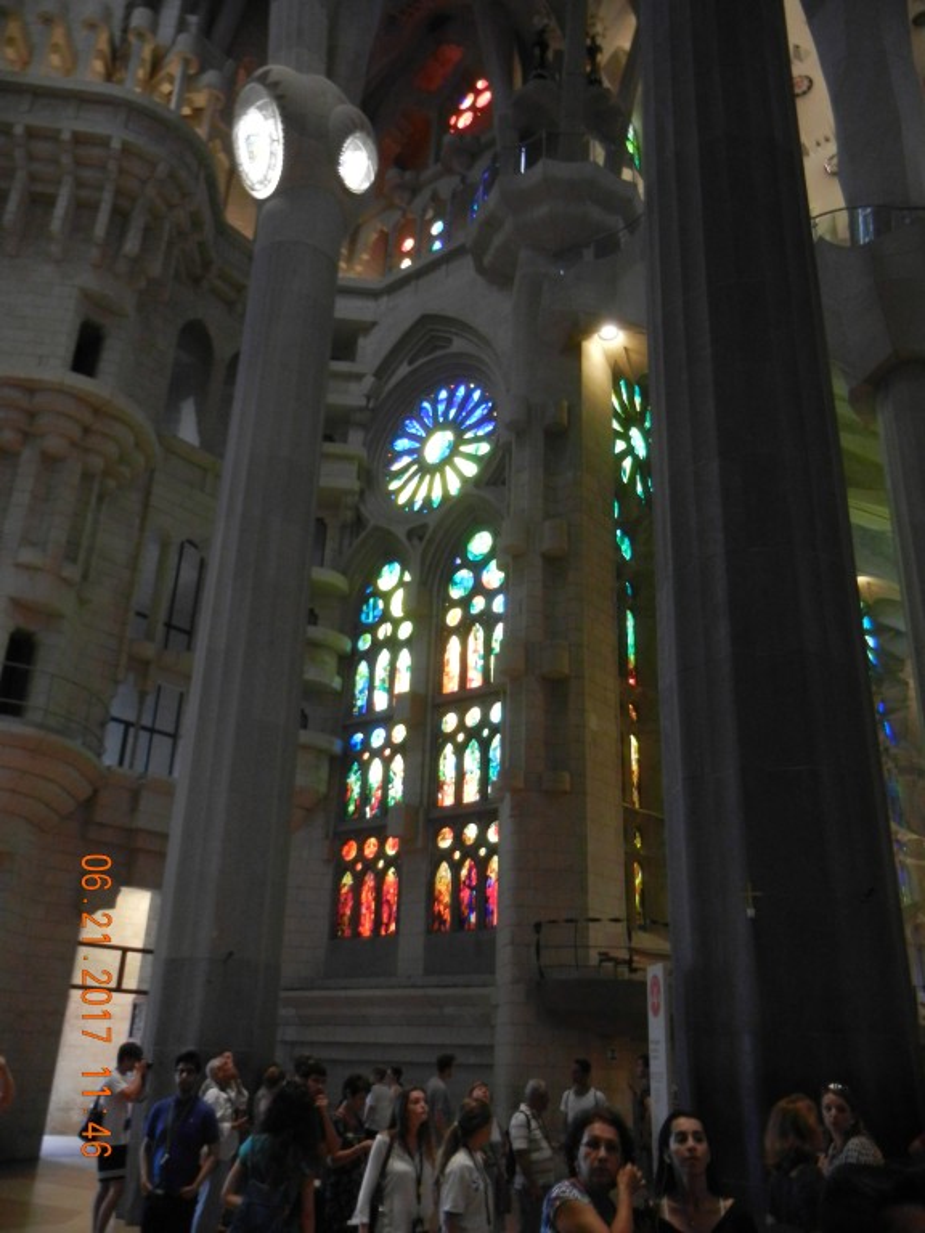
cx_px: 462
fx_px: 1069
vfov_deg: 60.0
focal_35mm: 30
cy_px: 616
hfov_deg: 46.8
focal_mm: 5.4
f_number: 3.5
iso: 640
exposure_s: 1/34.2
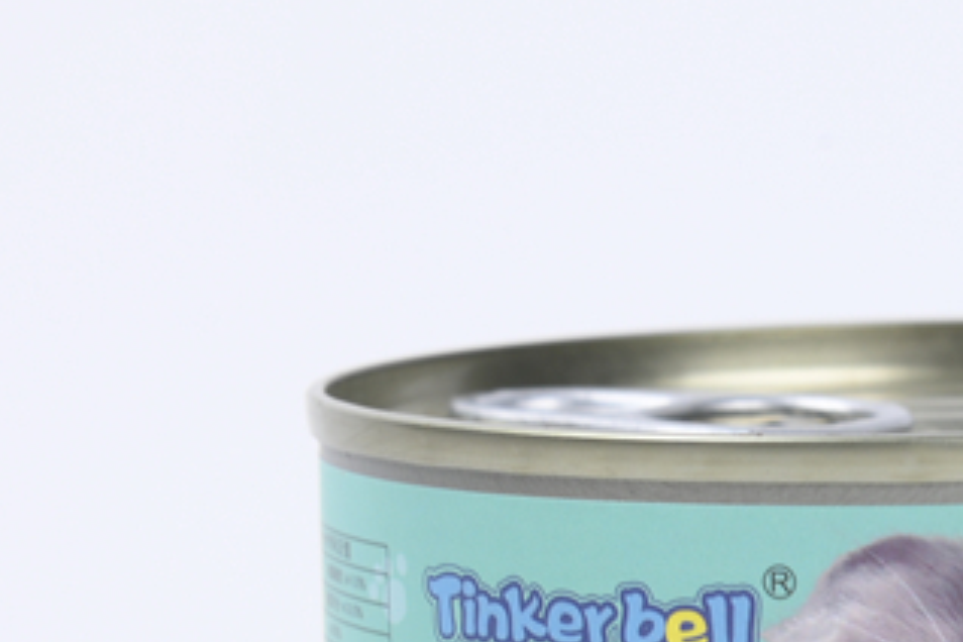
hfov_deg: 5.5
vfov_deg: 3.6
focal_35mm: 377
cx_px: 915
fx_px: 10084
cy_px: 640
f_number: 11
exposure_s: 1/125
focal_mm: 120
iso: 100
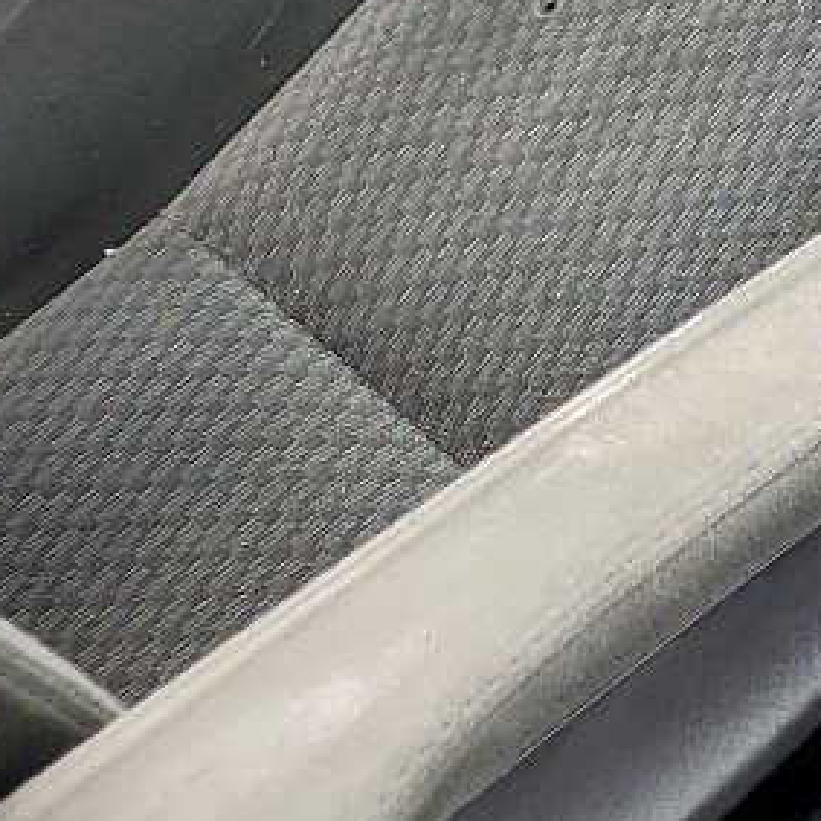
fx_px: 3488
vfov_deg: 13.1
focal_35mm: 130
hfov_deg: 10.6
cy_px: -113
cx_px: 2234
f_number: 1.5
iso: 50
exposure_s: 1/169
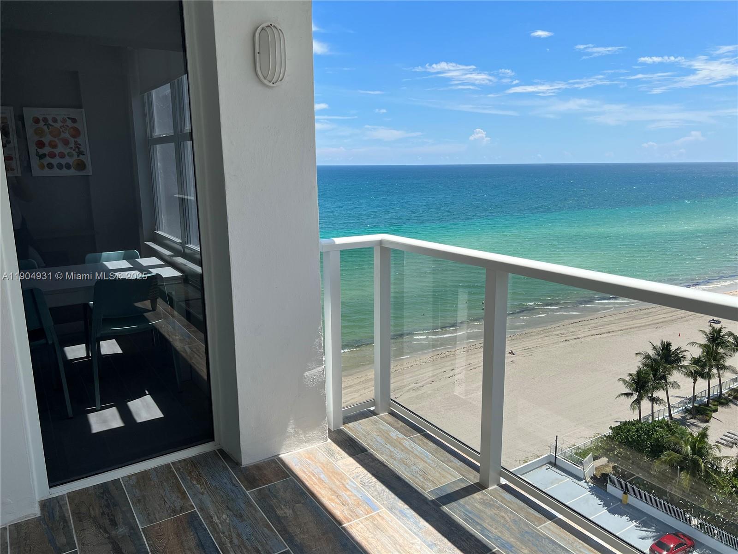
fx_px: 554
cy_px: 277
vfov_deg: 53.1
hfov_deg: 67.3
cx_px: 369
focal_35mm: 26
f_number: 1.5
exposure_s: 1/4444
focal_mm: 5.7
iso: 50
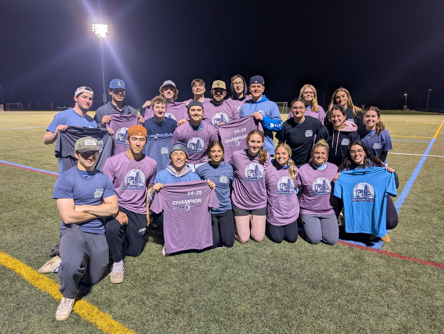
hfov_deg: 71.5
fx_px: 308
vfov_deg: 56.9
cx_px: 222
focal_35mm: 24
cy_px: 167
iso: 20
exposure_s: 1/45.5
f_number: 1.68
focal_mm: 6.9
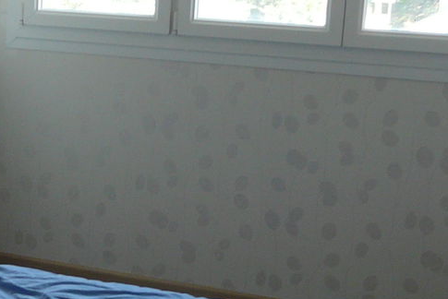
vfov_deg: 14.3
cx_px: -127
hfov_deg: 19.6
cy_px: 192
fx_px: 1195
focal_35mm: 96
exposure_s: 1/50
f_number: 2.8
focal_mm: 4.6
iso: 100
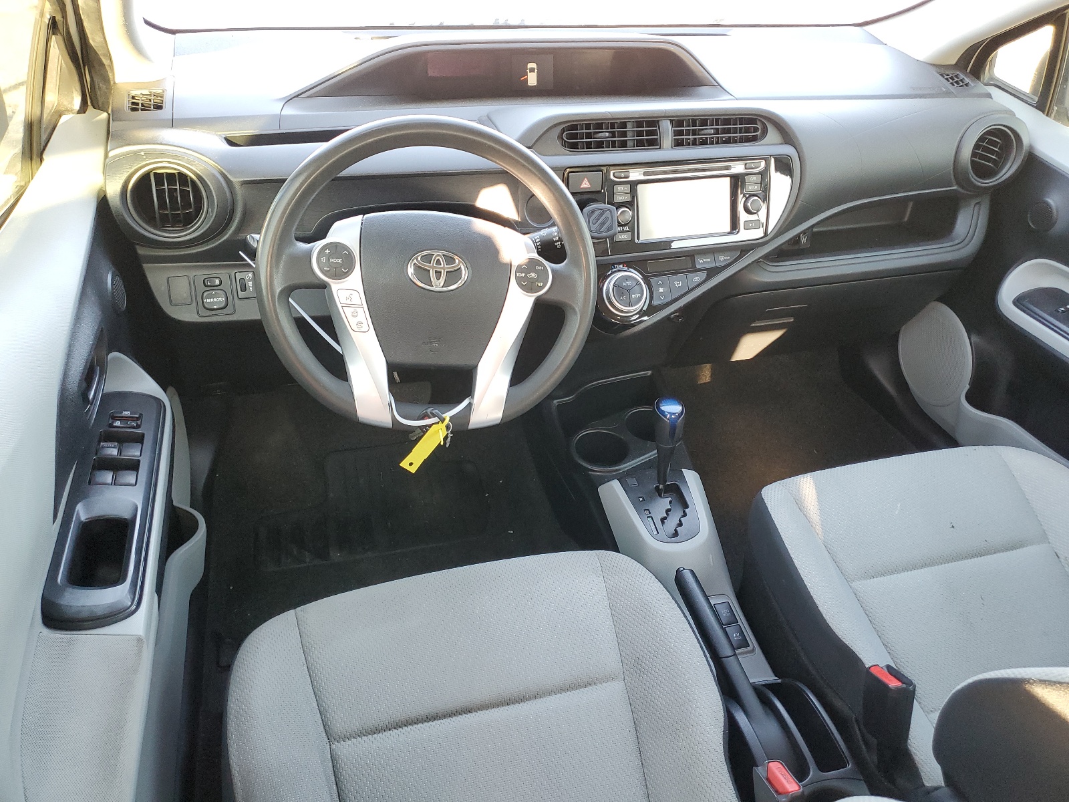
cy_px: 401
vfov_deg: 53.1
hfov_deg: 67.3
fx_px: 803
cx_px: 534
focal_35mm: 26
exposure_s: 1/60.2
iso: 112
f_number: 1.5
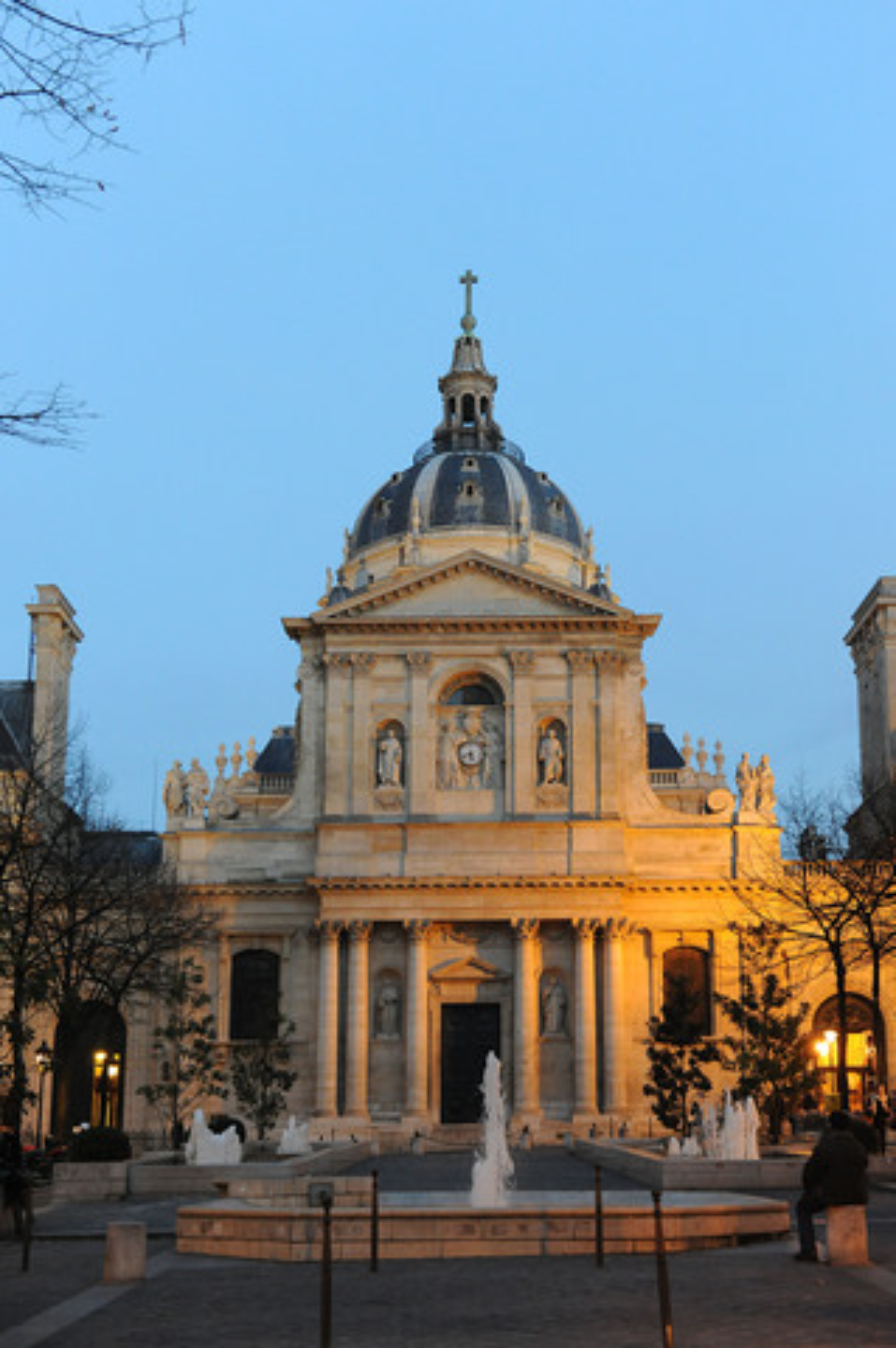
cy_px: 674
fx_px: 1422
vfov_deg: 50.7
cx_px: 448
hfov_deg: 35.0
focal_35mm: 38
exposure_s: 1/60
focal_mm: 38
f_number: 4
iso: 4000
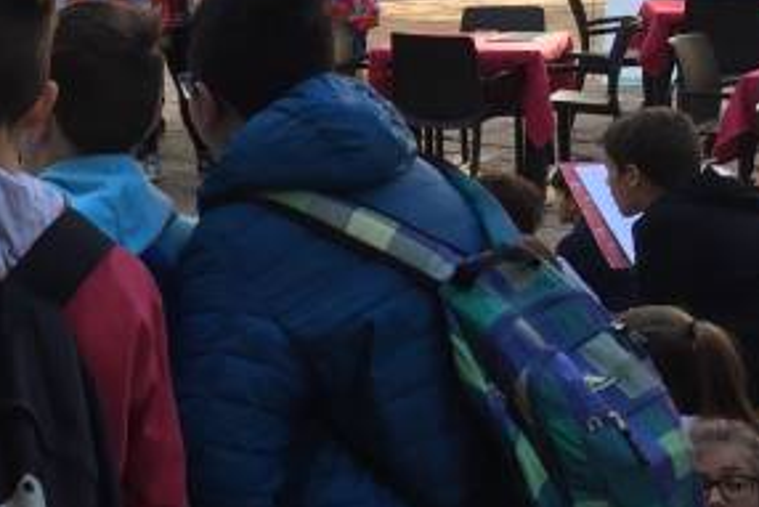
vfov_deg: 12.6
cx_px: -263
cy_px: 101
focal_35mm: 108
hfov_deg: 17.6
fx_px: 2278
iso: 32
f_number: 2.2
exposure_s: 1/244
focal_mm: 4.15
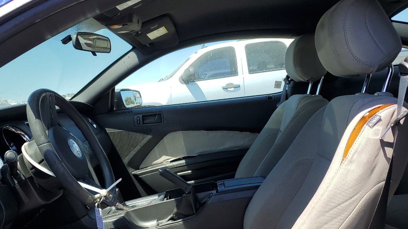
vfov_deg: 31.9
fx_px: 389
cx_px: 186
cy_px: 184
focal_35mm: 36
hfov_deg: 55.2
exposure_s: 1/1111
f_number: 1.5
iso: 50
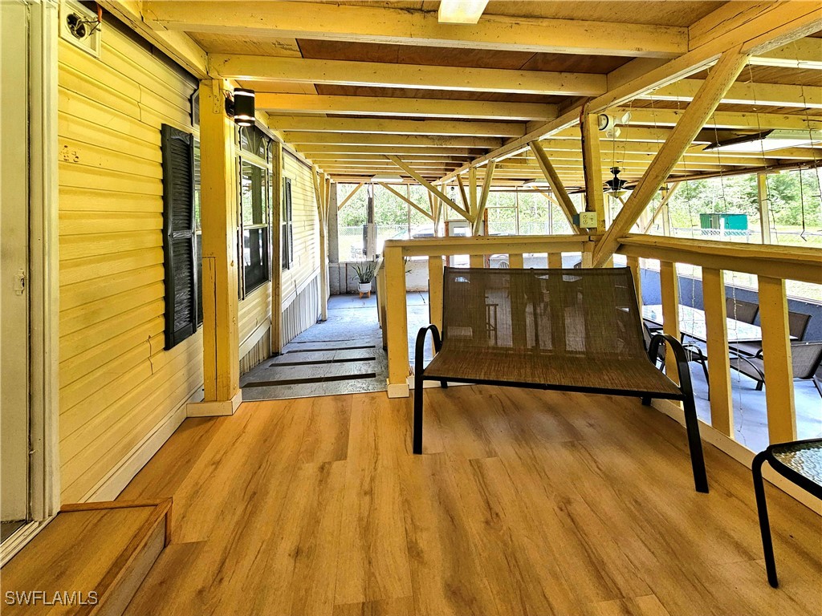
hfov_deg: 106.2
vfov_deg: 89.9
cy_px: 308
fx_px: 309
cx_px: 411
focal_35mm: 13
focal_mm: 2.2
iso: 80
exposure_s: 1/101
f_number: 2.2
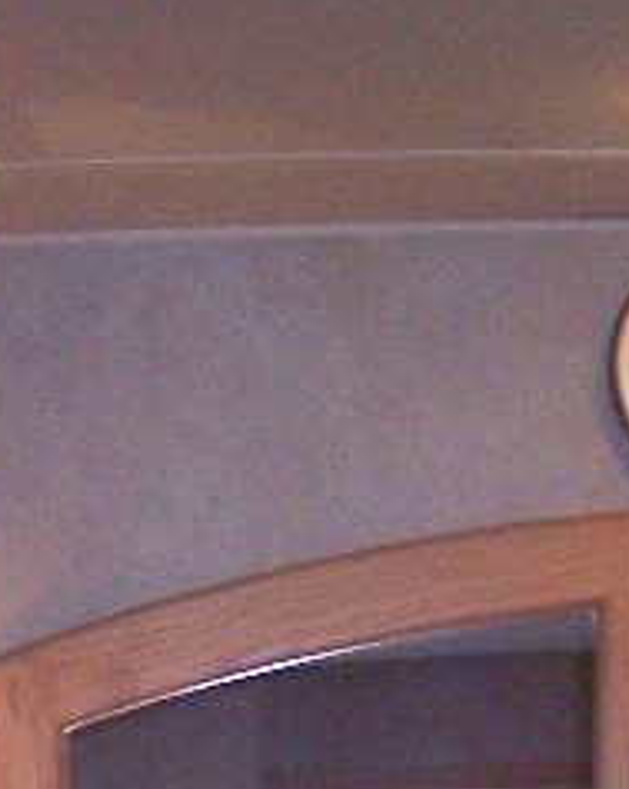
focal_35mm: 177
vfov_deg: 10.5
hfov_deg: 8.6
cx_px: -80
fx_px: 4127
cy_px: 1257
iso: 140
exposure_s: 1/60
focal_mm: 8
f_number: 2.8
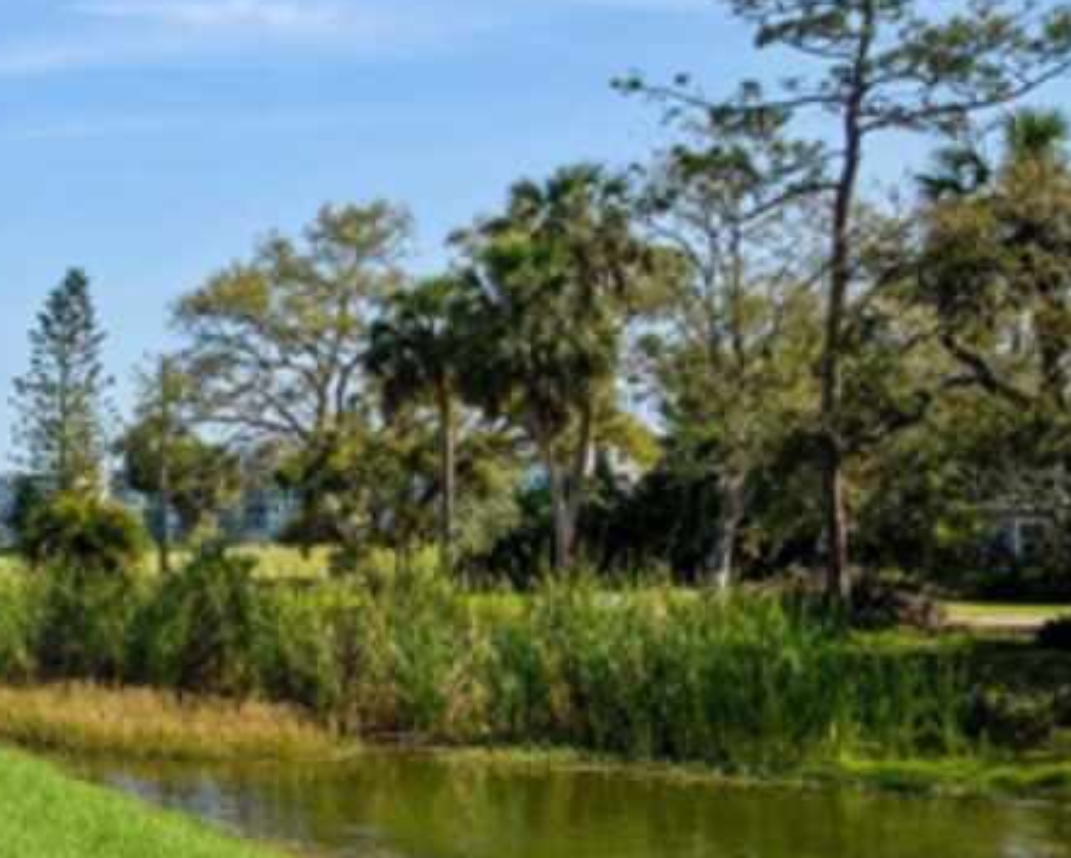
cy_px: 475
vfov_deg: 26.7
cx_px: -419
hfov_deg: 26.4
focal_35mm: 57
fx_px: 1808
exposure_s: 1/640
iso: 200
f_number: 8
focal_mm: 14
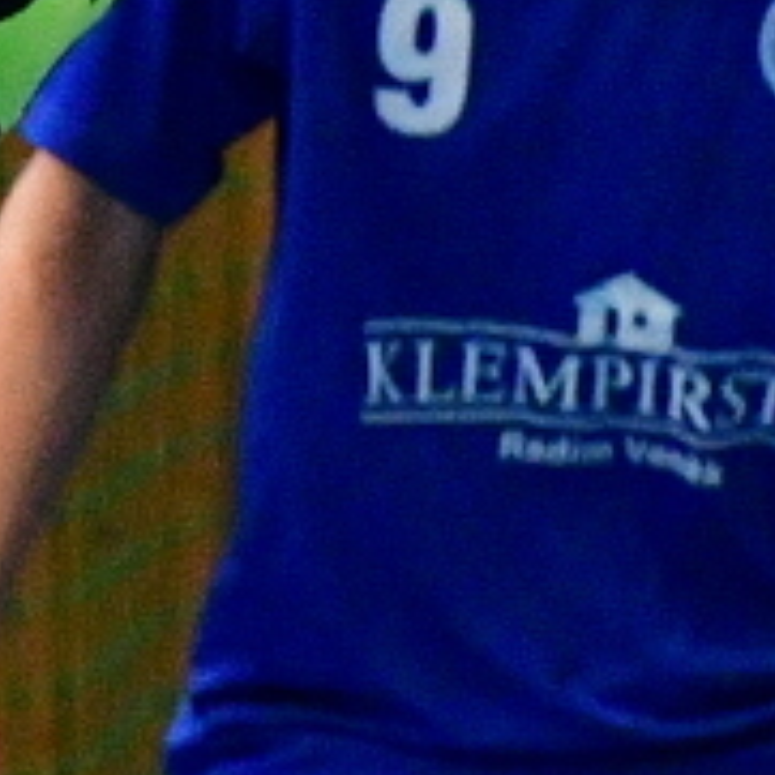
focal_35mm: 1967
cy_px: 666
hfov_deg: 0.9
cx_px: -1173
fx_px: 49823
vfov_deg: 0.9
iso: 3200
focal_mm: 200
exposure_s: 1/400
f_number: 3.5
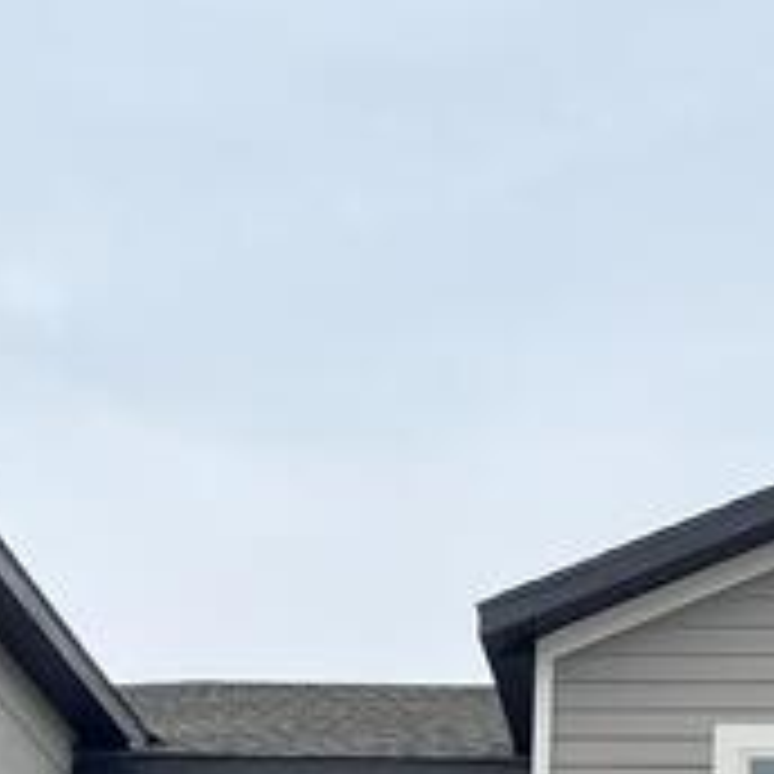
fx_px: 2707
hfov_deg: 16.1
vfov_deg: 15.0
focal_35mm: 107
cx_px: 684
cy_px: 1202
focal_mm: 5.1
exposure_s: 1/2825
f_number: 1.6
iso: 50
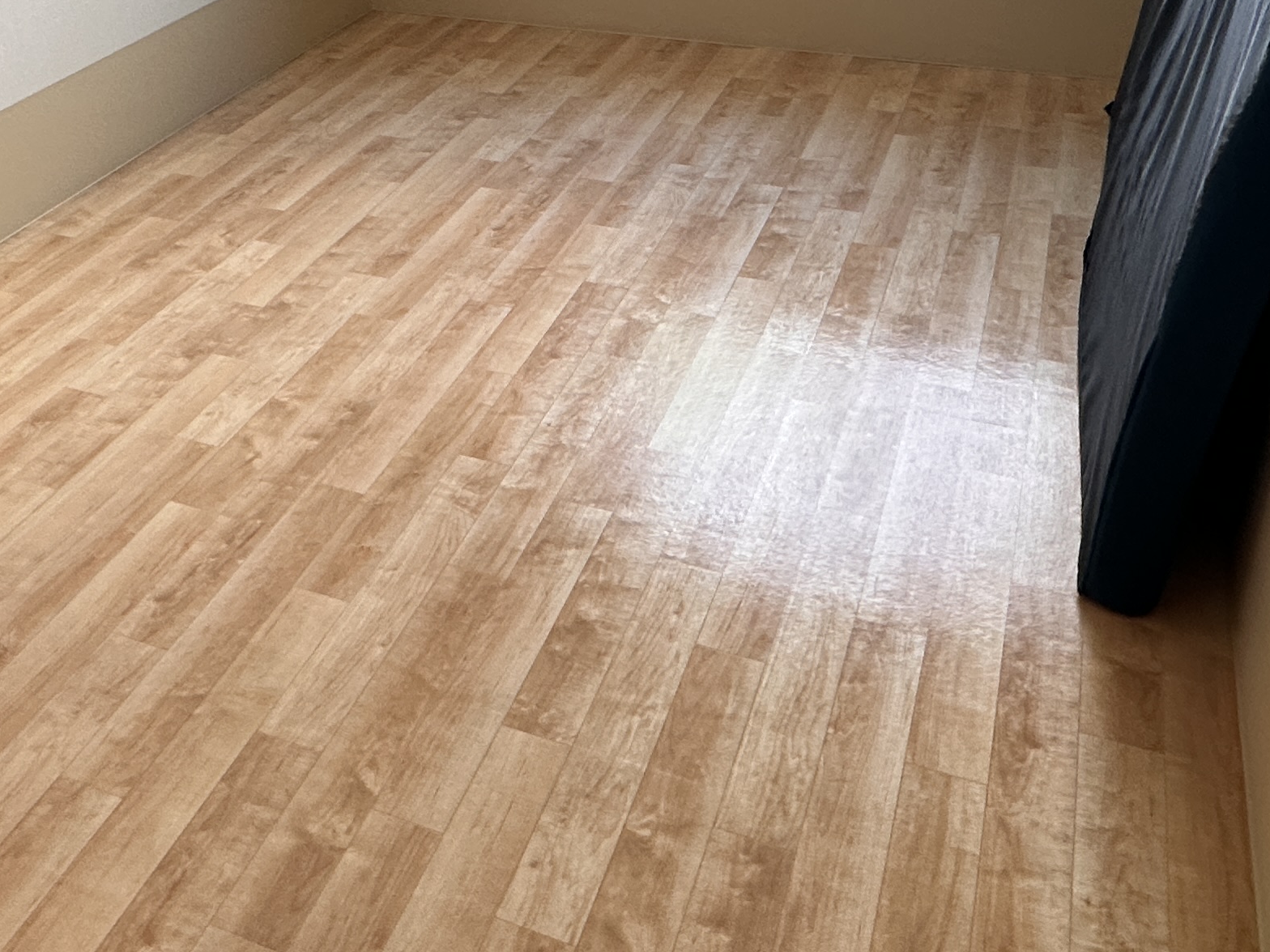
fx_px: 1321
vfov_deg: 37.7
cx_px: 543
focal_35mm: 36
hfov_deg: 51.2
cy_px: 142
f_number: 2.2
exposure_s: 1/99
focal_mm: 2.22
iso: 100
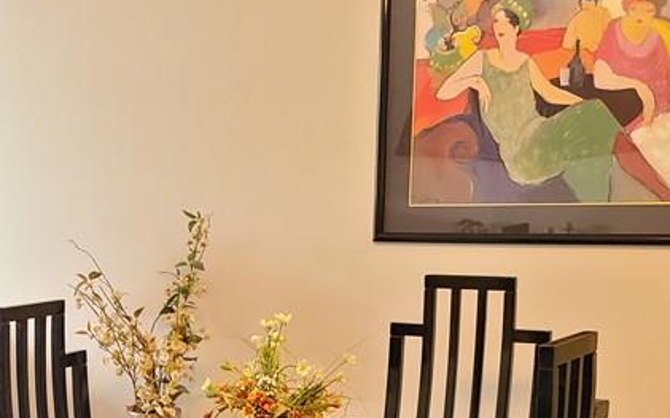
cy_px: 421
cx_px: -16
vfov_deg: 18.9
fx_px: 1223
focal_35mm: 67
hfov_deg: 28.5
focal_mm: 5.4
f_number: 1.8
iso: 320
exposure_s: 1/39
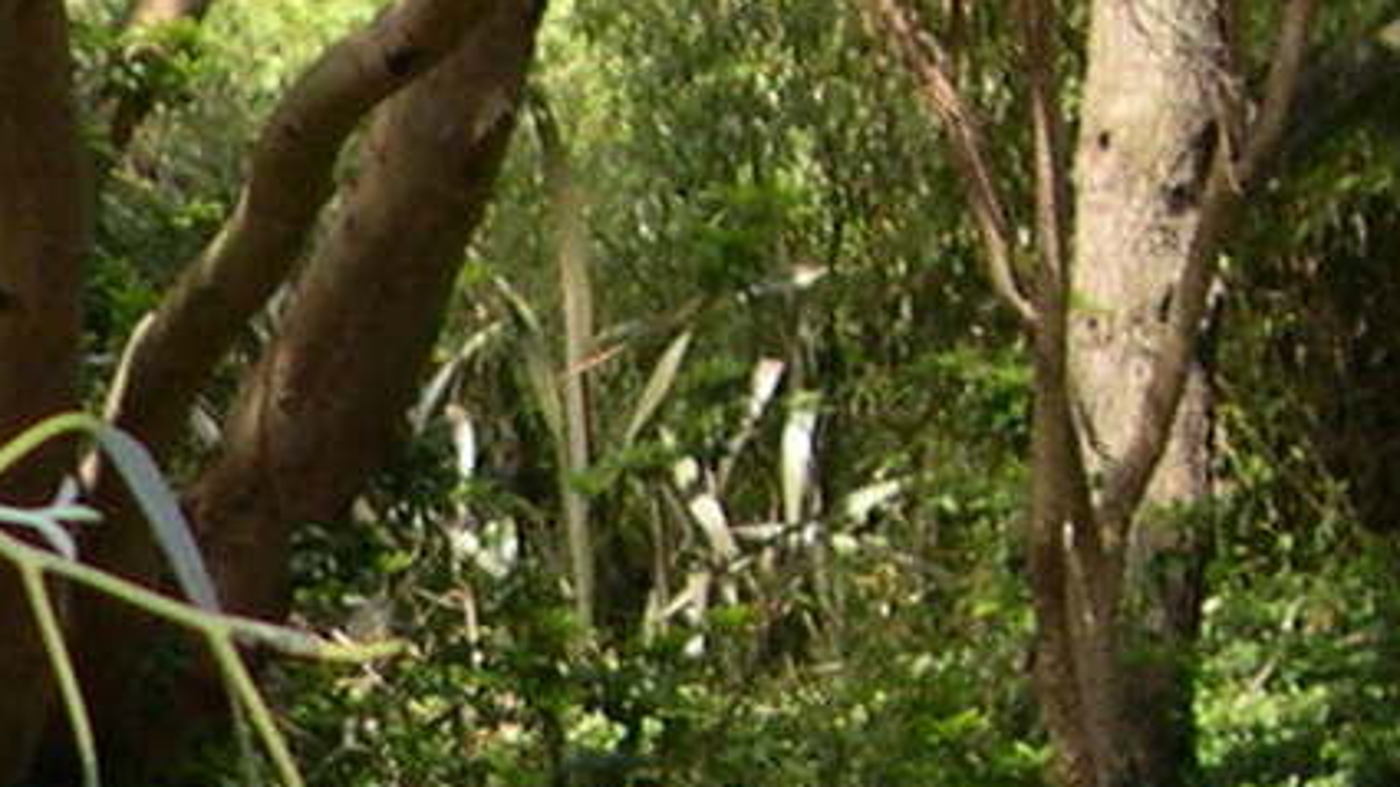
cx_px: -1248
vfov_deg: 6.2
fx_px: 7238
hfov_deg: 10.3
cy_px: 751
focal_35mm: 195
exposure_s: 1/346
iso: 100
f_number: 2.8
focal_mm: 8
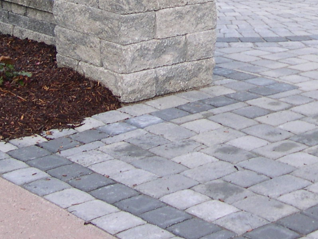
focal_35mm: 108
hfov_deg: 18.0
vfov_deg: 13.4
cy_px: -47
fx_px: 993
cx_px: 274
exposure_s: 1/66.6
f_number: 2.8
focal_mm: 8
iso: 100
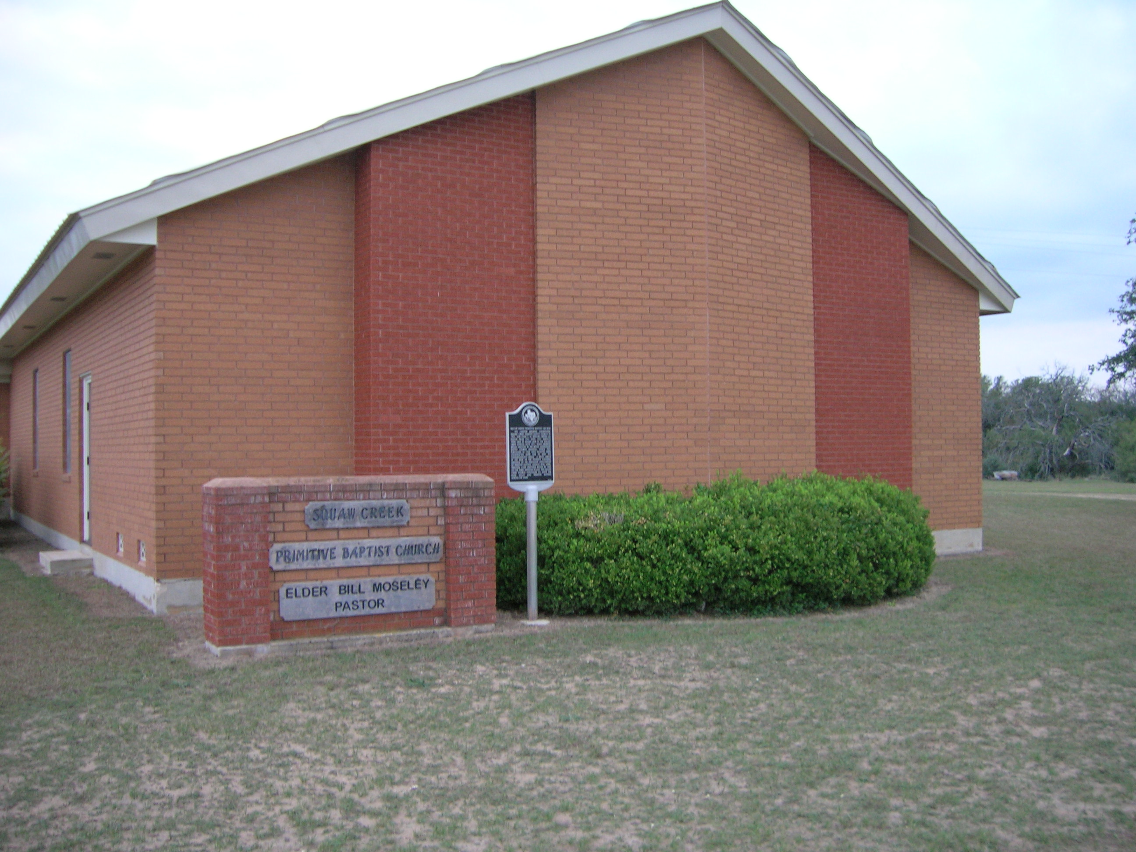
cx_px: 568
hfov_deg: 54.0
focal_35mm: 34
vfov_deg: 41.8
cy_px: 426
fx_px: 1116
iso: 100
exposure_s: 1/30.5
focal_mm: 5.7
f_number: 2.9
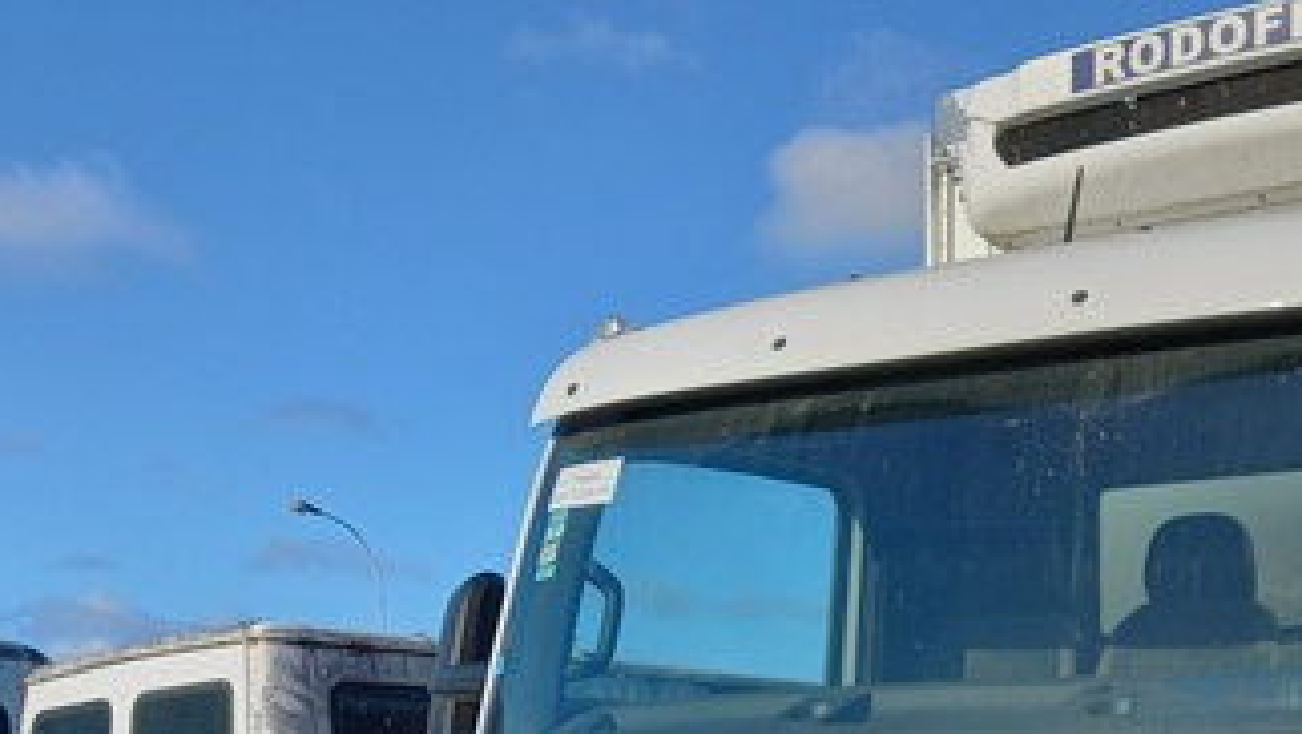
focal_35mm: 54
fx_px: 1865
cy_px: 807
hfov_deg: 36.9
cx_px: 1076
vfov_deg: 21.1
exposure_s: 1/625
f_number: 2
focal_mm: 4.6
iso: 25
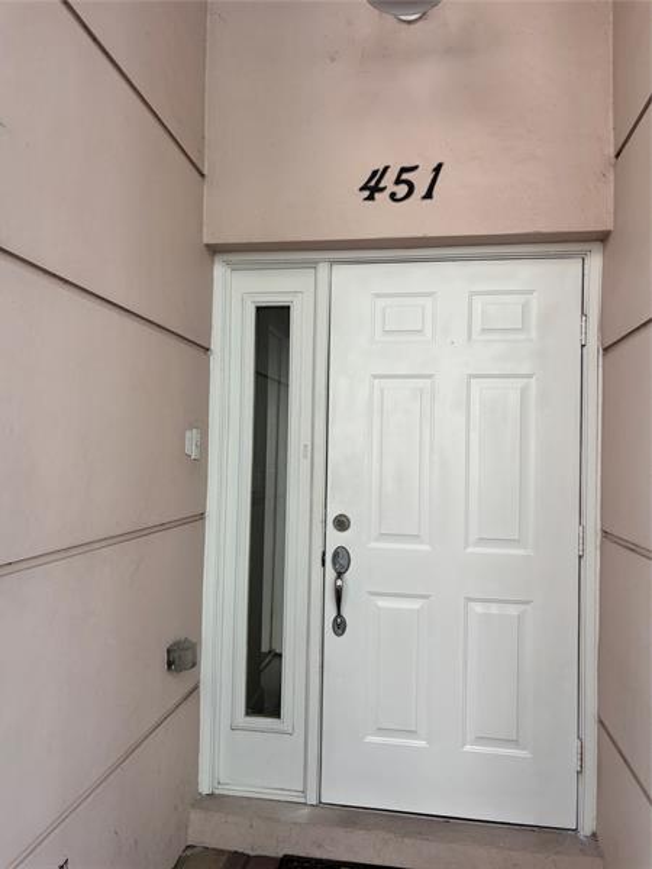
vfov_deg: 67.3
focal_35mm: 26
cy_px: 434
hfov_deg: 53.1
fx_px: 653
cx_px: 326
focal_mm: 5.96
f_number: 1.6
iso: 50
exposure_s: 1/684
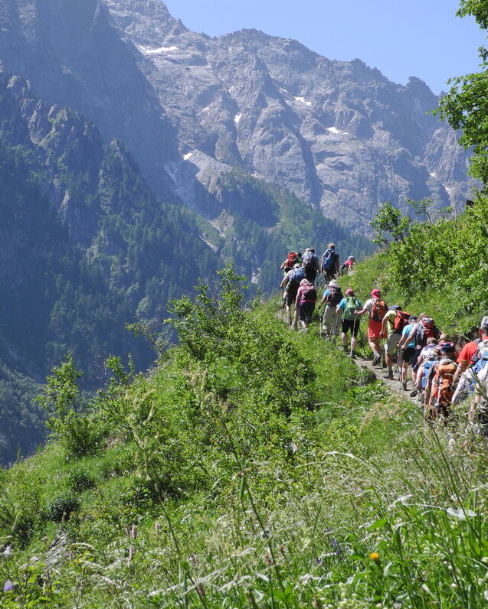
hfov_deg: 17.3
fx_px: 1606
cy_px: 304
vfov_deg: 21.5
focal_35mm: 89
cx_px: 224
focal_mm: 14.5
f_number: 4
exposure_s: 1/800
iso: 100
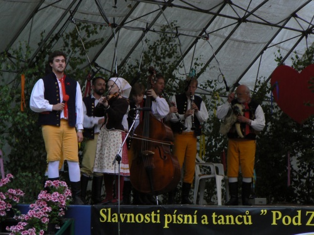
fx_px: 1723
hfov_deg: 10.4
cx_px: 157
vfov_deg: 7.8
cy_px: 118
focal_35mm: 190
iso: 80
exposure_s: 1/60
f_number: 3.3
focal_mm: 31.6
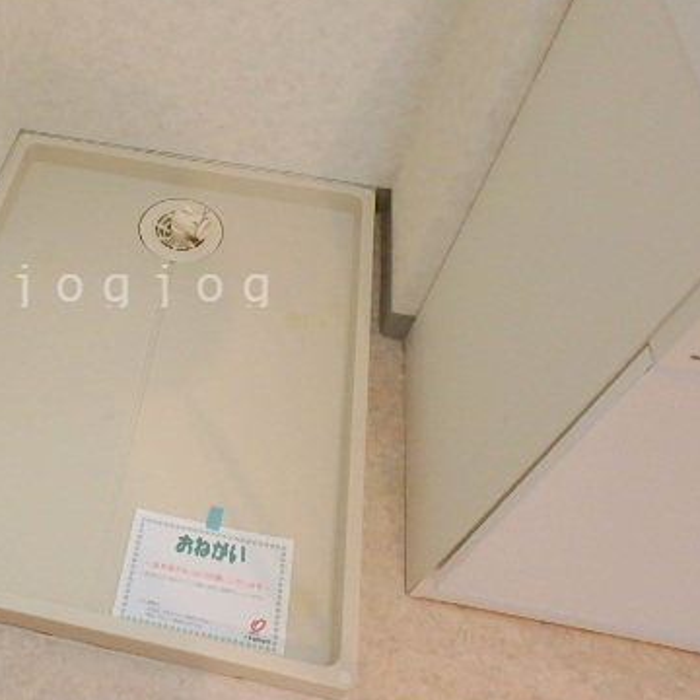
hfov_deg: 47.2
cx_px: 146
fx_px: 755
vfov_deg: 49.5
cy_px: 284
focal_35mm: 33
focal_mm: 3.7
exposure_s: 1/30
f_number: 3.5
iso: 500
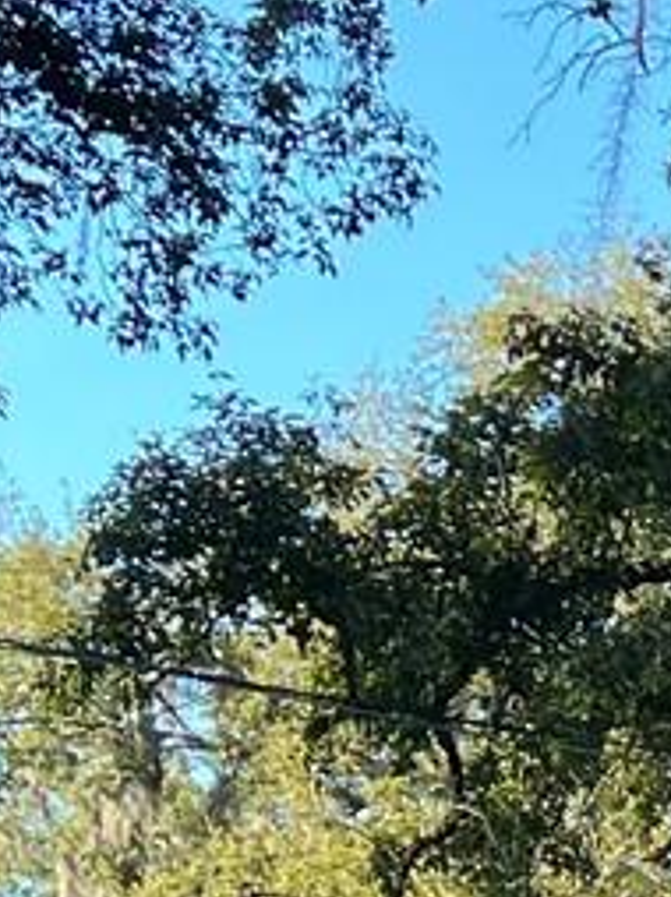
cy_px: 1381
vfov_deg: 11.5
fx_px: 4246
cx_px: 1773
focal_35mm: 164
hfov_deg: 8.1
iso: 50
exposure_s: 1/350
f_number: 1.5
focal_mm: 5.7
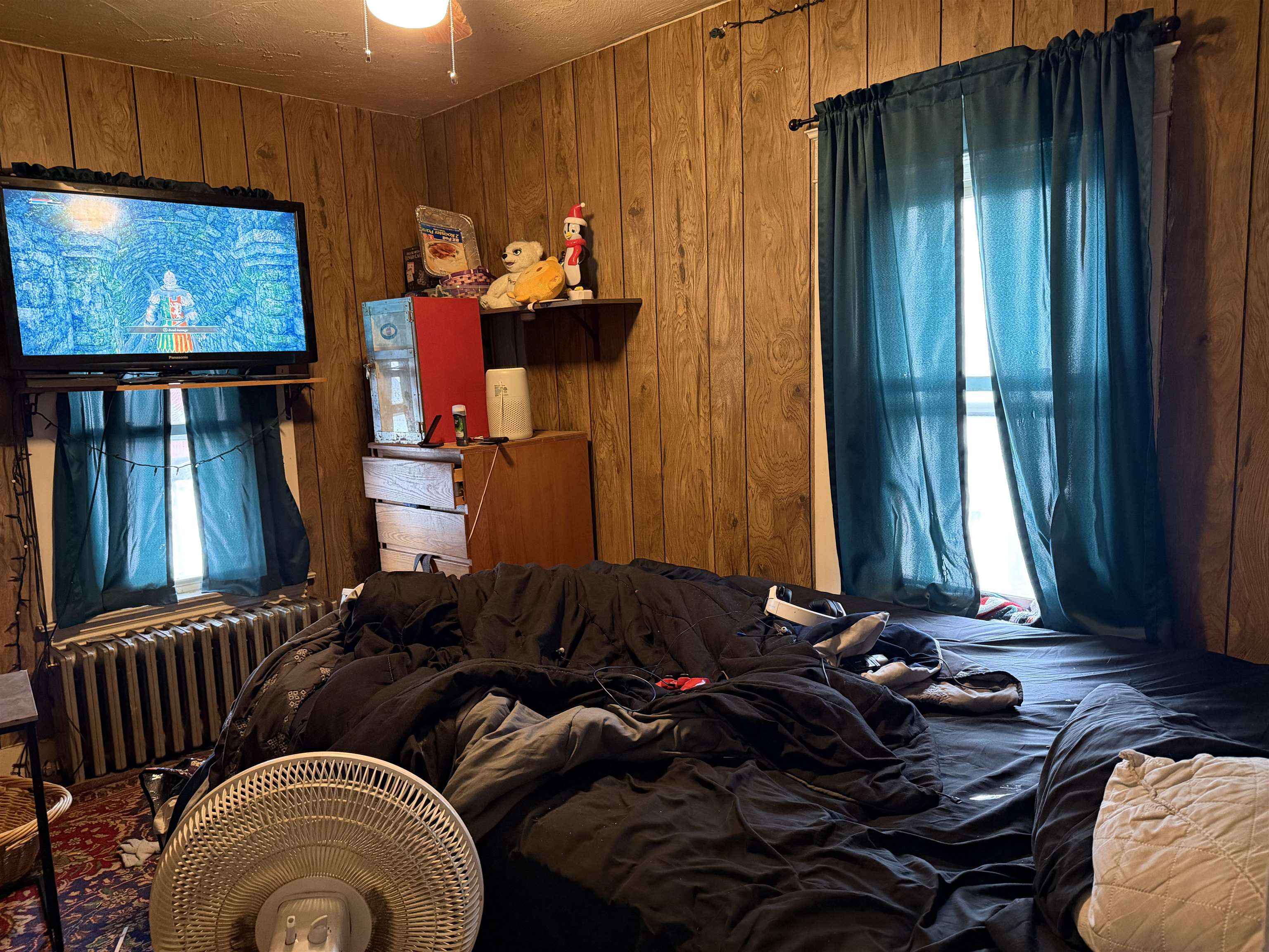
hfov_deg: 71.6
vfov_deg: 56.8
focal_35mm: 24
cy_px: 476
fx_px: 880
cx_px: 634
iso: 800
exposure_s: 1/40
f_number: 1.78
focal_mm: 6.76
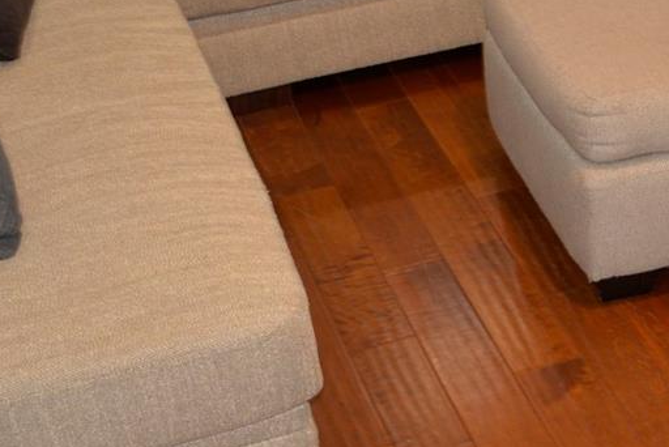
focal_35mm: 96
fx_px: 1785
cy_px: -140
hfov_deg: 20.2
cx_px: 753
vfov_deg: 13.7
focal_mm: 24
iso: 560
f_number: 3.5
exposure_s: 1/60
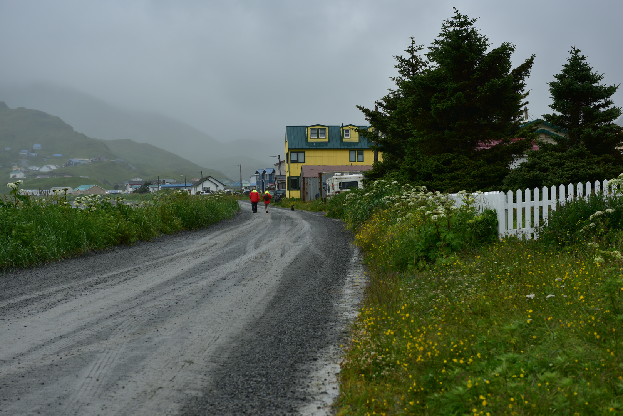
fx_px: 1212
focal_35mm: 70
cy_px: 208
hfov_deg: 28.8
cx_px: 312
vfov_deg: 19.5
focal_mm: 70
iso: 80
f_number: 5.6
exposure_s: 1/160
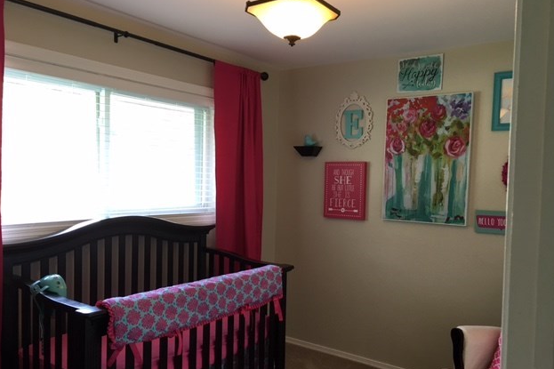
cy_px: 202
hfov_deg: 60.3
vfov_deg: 42.3
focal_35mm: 31
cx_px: 272
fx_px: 477
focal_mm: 4.15
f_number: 2.2
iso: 100
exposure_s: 1/30
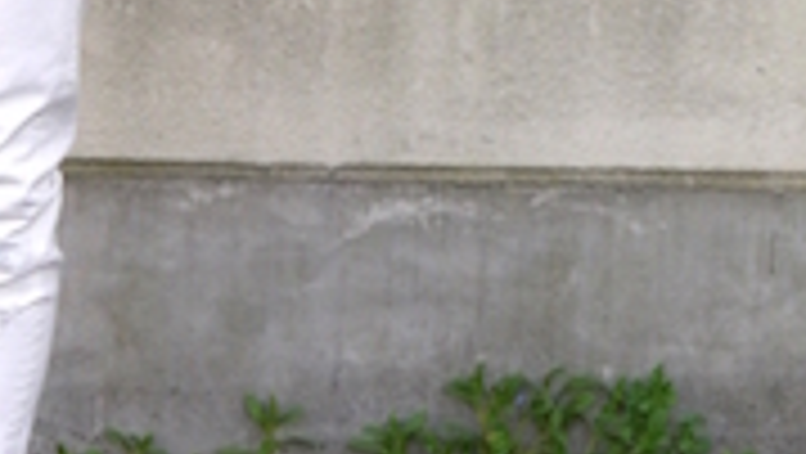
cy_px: -432
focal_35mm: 156
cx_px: 765
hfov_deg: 13.6
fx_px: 3337
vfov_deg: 7.5
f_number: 5
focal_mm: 16
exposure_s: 1/160
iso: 160
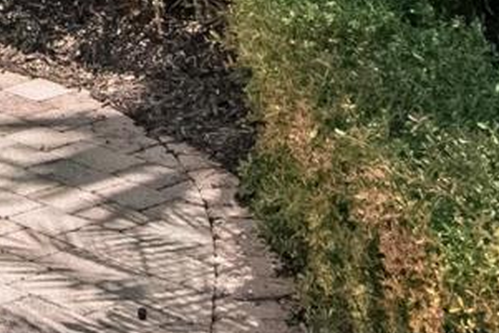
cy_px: -630
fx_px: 2260
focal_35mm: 163
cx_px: -518
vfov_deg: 7.5
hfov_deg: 11.3
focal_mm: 16
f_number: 9
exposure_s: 1/320
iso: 200
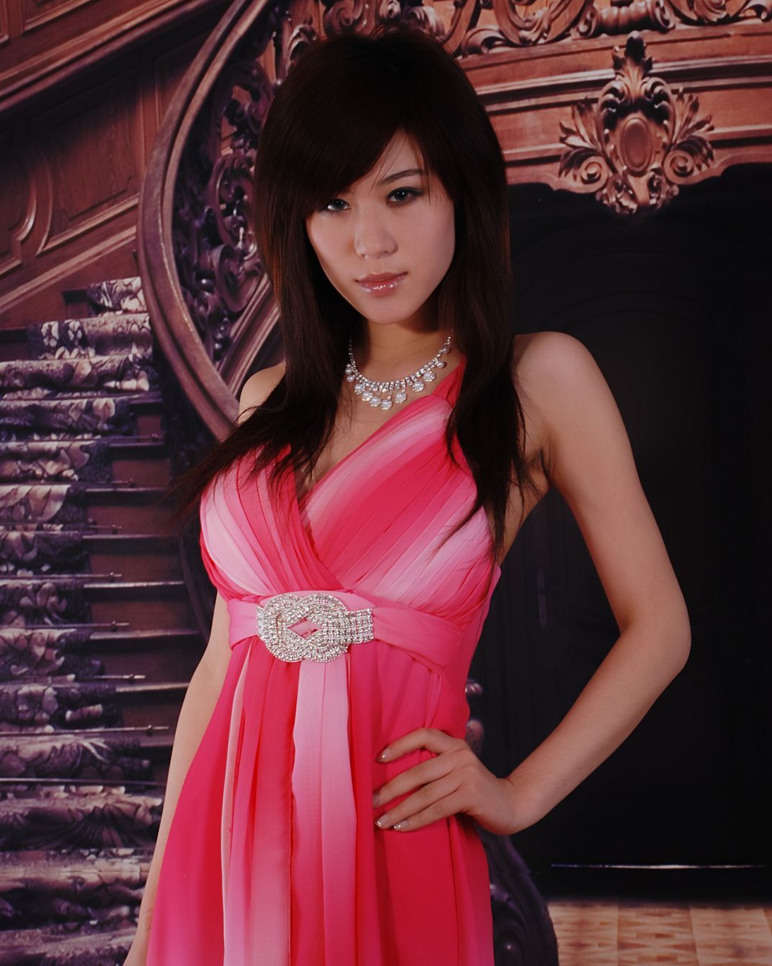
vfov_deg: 21.7
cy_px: 486
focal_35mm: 88
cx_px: 386
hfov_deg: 17.5
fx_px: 2514
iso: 100
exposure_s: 1/8
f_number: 9
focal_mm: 52
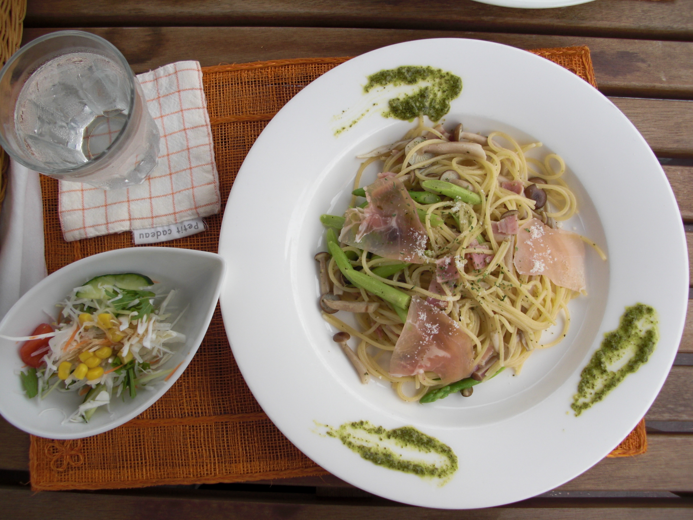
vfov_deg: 39.7
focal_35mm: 36
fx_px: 721
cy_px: 260
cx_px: 346
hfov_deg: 51.4
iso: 50
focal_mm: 6.3
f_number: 2.8
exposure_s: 1/320
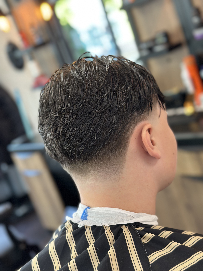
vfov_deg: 39.7
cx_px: 102
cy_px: 136
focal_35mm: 48
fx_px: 375
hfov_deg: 30.3
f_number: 1.78
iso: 125
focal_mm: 6.86
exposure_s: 1/50
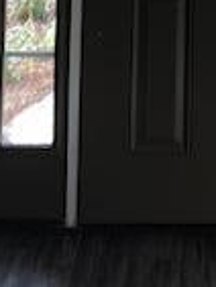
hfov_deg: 11.6
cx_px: 218
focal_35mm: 127
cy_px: -232
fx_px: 1055
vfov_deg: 13.8
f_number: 1.8
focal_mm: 4
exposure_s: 1/120
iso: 25
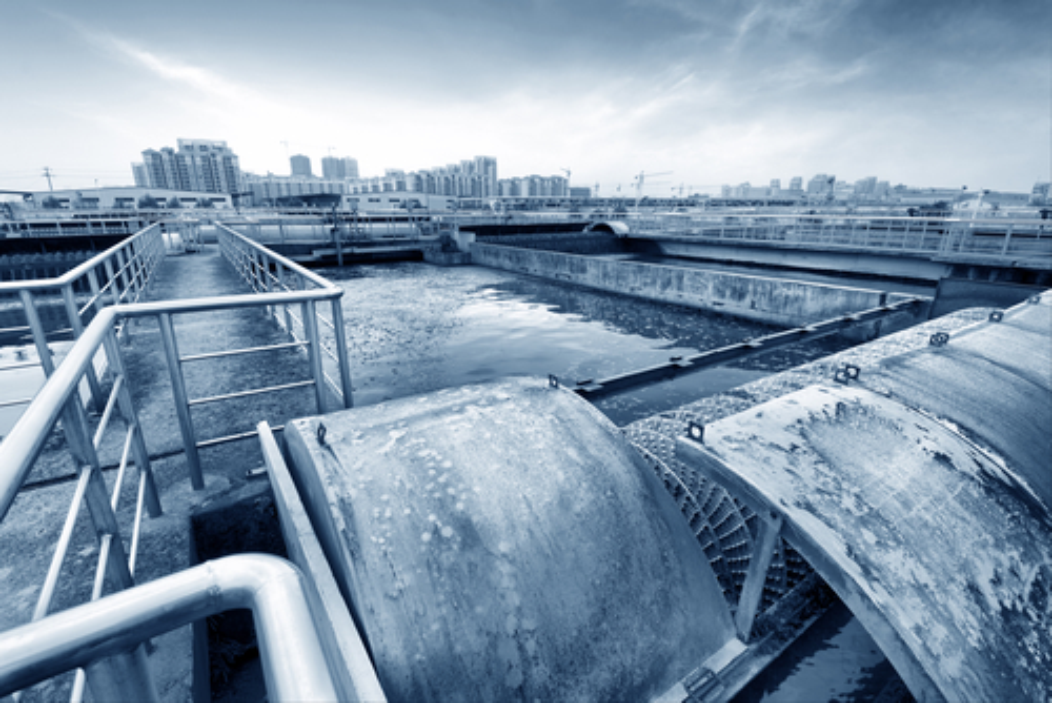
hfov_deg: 96.7
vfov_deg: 73.8
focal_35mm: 16
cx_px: 526
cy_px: 352
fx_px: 468
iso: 100
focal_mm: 16
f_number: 11
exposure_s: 1/40
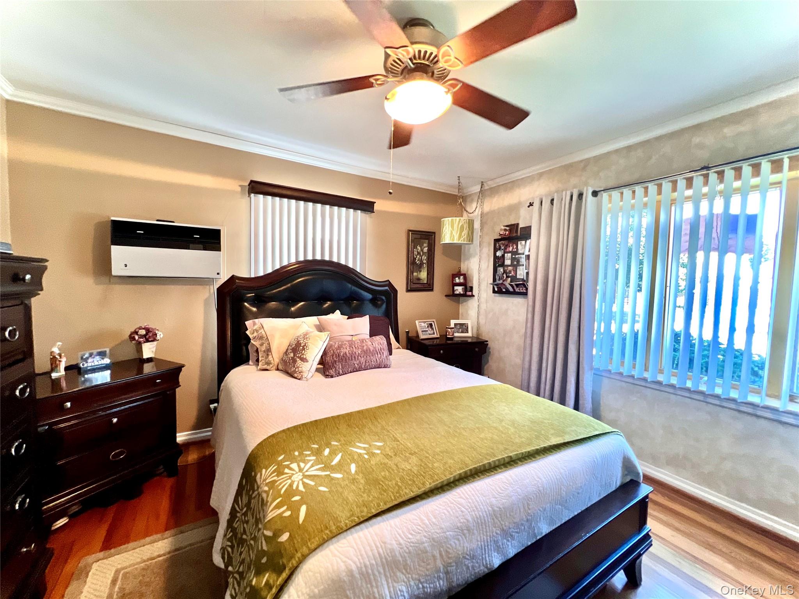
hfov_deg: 106.2
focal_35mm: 13
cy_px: 300
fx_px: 300
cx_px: 400
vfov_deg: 89.9
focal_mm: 1.57
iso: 200
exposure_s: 1/60
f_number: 1.8
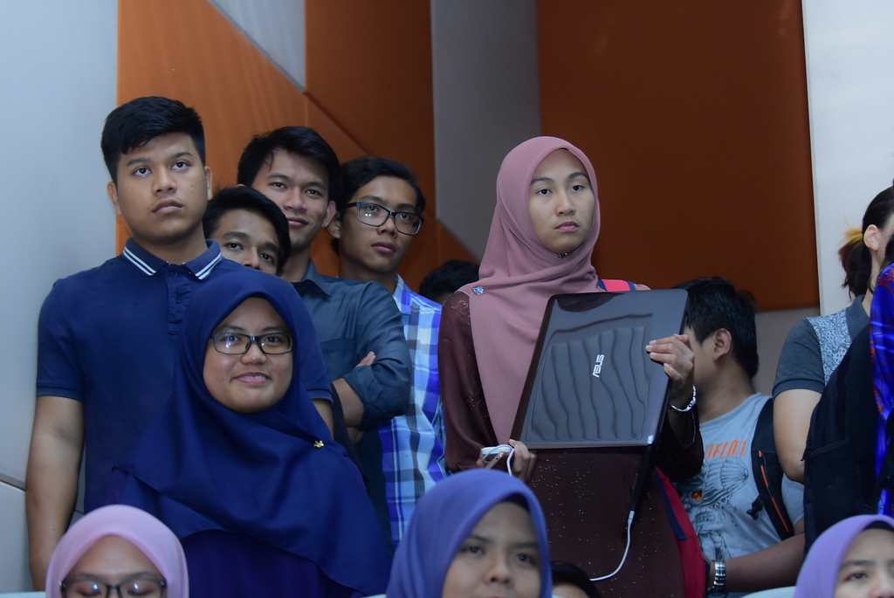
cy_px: 299
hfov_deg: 19.4
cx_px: 447
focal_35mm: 105
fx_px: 2610
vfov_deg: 13.1
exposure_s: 1/160
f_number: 2.8
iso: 2000
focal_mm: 70
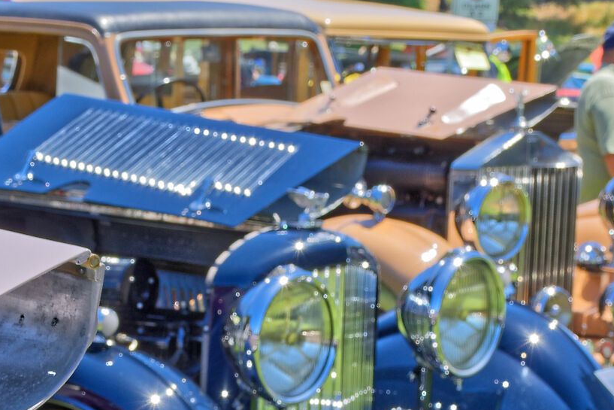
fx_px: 2405
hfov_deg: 14.2
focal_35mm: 141
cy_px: 571
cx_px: -87
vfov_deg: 9.5
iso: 100
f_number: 8
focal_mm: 32
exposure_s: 1/100
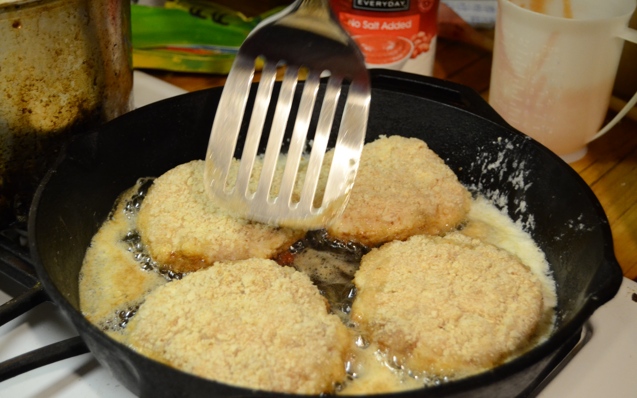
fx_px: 1024
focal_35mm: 59
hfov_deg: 34.5
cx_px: 316
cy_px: 203
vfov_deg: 22.0
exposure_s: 1/40
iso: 1600
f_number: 4.8
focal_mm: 38
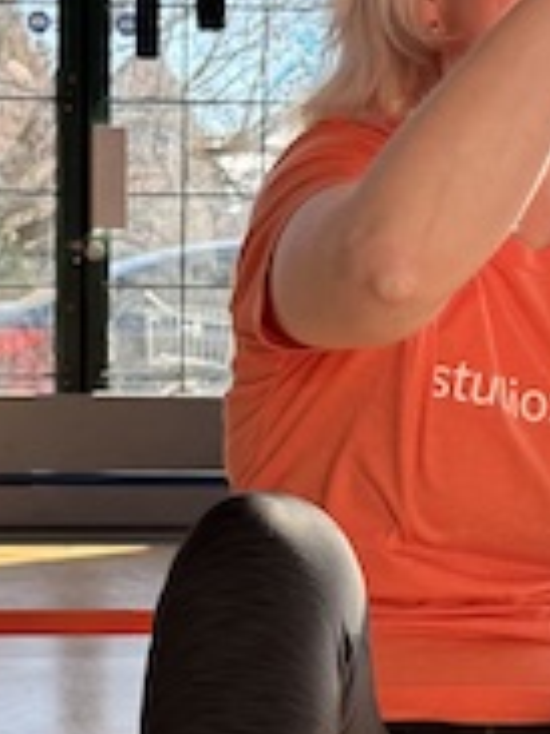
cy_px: 666
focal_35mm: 105
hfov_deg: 14.1
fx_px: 2227
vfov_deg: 18.4
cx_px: 177
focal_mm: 6.76
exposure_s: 1/491
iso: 100
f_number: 1.78
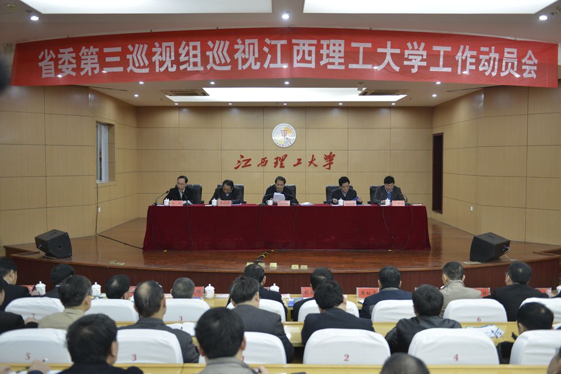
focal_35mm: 34
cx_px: 280
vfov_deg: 38.9
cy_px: 187
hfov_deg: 55.8
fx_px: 530
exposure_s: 1/80
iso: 2500
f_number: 3.2
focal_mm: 34
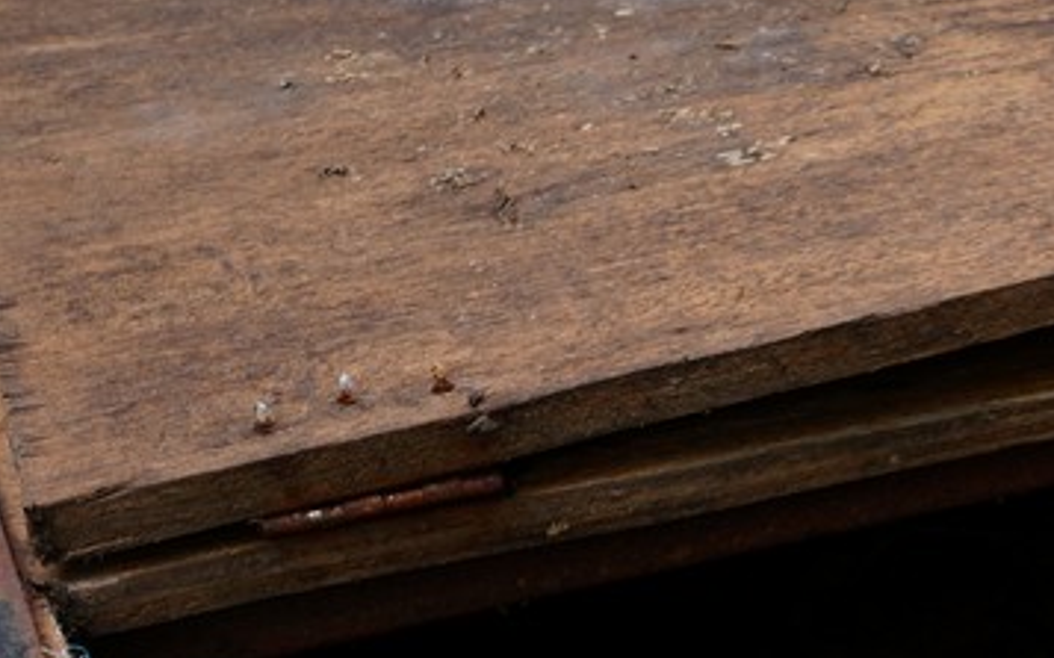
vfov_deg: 15.7
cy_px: 1043
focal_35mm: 75
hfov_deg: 24.7
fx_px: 2162
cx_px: 1272
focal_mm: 11
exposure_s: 1/80
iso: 100
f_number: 5.6
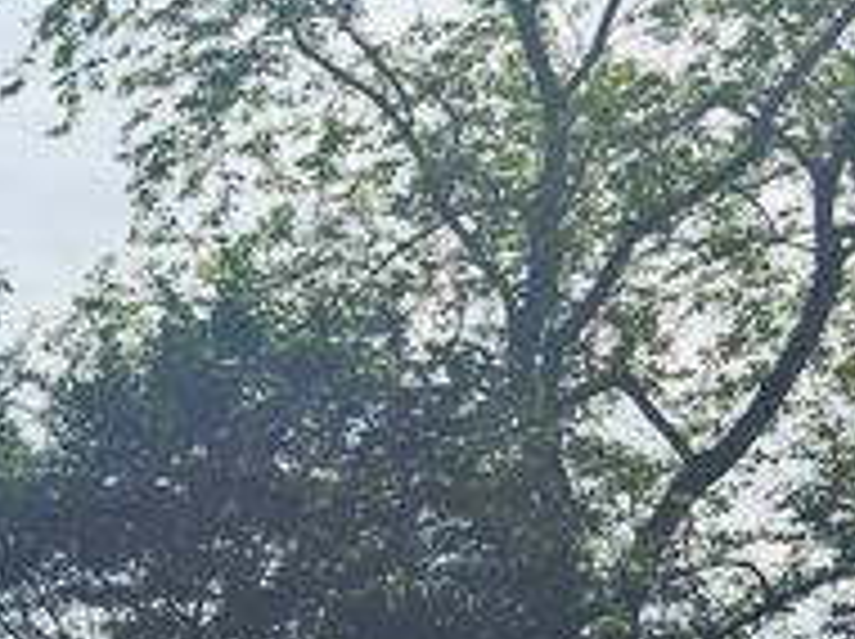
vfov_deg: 11.1
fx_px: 3059
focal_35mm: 124
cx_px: -1026
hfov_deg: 13.0
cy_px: 1166
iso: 10
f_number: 1.7
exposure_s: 1/1044
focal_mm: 6.3
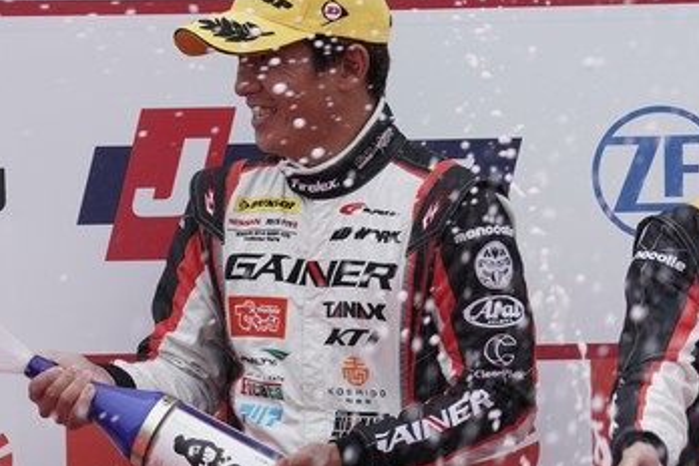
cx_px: 446
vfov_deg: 1.8
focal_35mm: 755
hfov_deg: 2.7
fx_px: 14658
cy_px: 382
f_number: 6.3
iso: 800
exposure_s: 1/320
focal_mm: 365
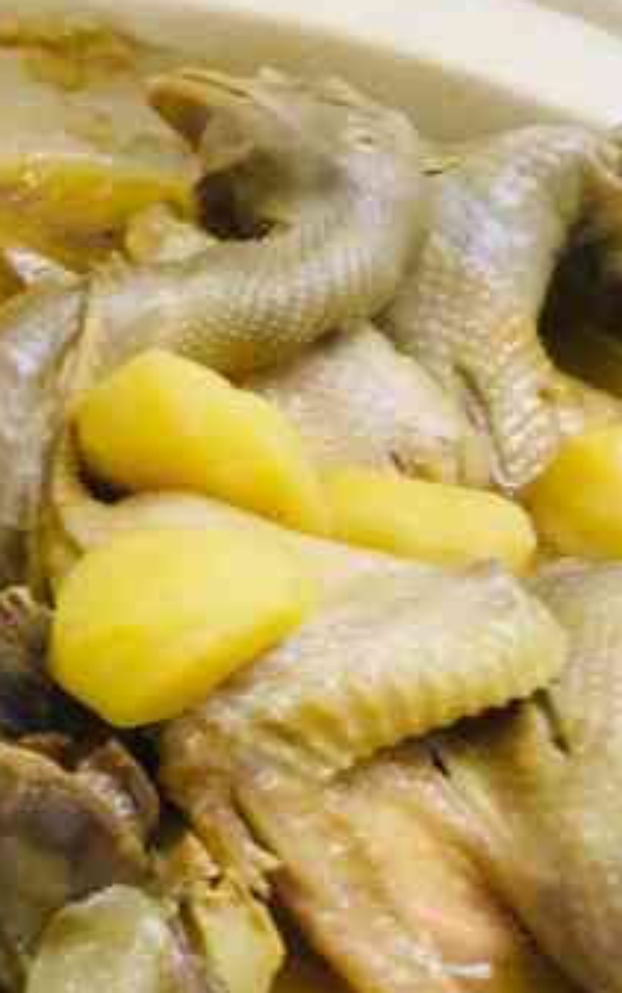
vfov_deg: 23.9
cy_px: 821
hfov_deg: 15.3
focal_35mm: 85
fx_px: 2302
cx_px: 153
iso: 32
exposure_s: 1/33
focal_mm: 4.15
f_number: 2.2
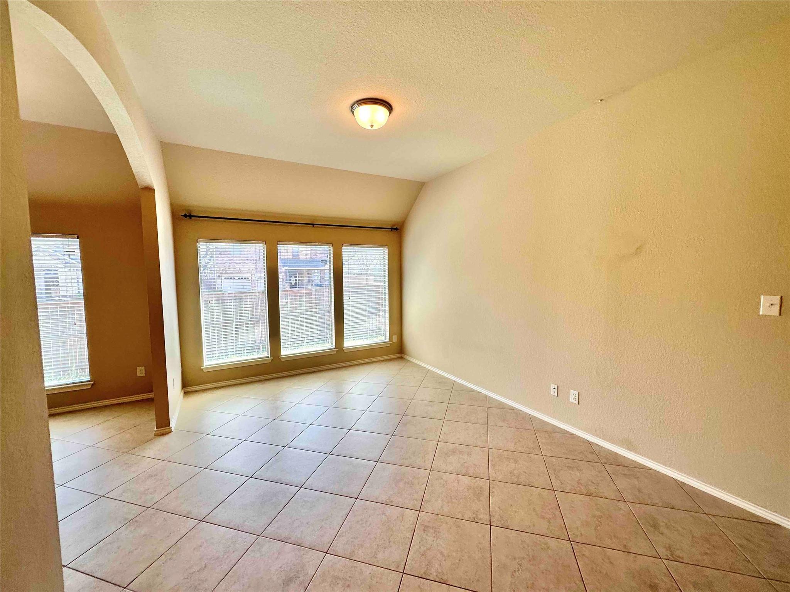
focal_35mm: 14
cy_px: 296
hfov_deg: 102.1
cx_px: 395
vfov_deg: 85.7
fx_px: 320
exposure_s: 1/120
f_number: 2.2
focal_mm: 2.22
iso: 50
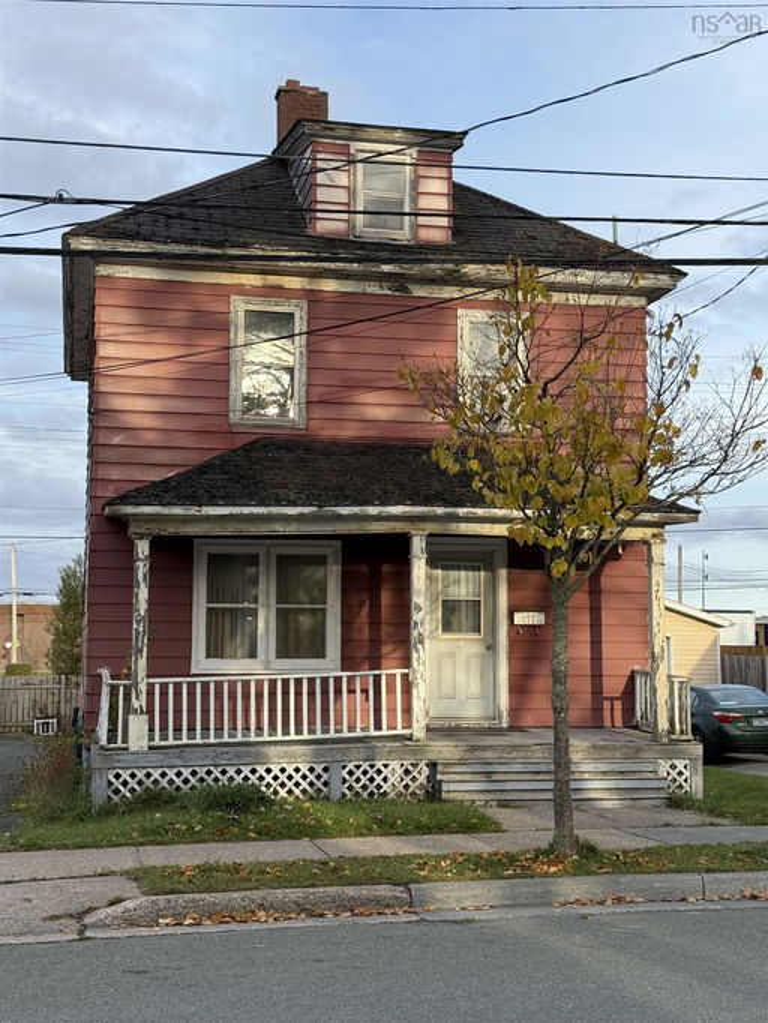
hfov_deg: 30.3
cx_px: 384
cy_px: 512
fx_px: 1419
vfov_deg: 39.6
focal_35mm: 48
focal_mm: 6.76
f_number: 1.78
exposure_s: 1/1133
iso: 64
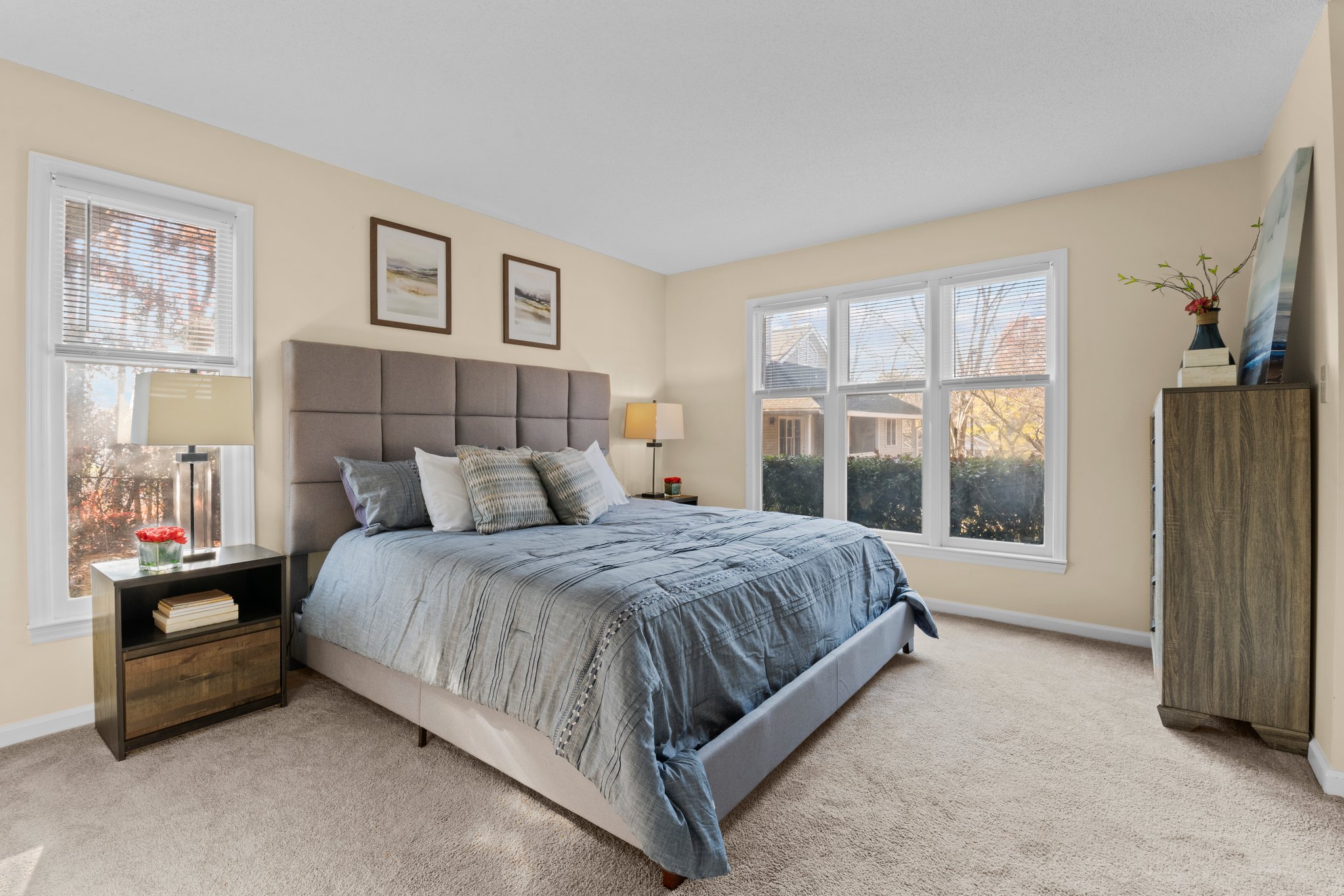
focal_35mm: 15
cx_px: 672
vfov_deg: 77.3
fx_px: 560
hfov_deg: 100.4
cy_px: 448
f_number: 7.1
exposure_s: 1/6
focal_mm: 15
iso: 500
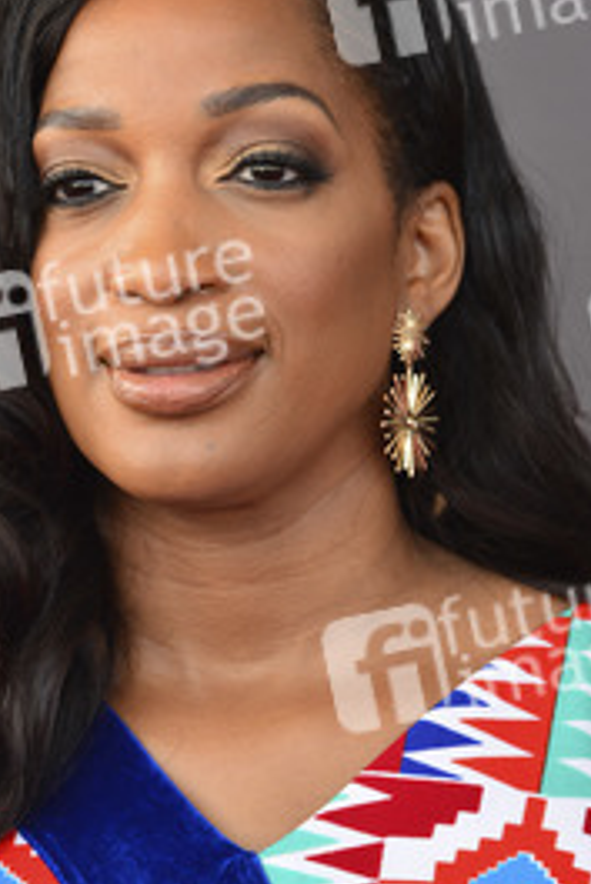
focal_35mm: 272
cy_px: 487
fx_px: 6689
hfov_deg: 5.1
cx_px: 192
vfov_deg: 7.6
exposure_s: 1/250
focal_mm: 180
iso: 500
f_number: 6.3
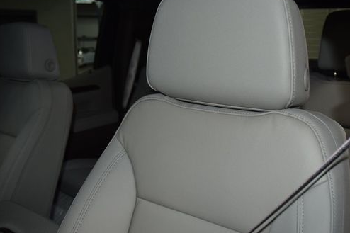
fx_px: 340
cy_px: 107
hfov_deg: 53.8
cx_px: 220
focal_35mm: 35
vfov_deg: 37.8
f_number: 3.5
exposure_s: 1/125
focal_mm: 18
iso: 1000
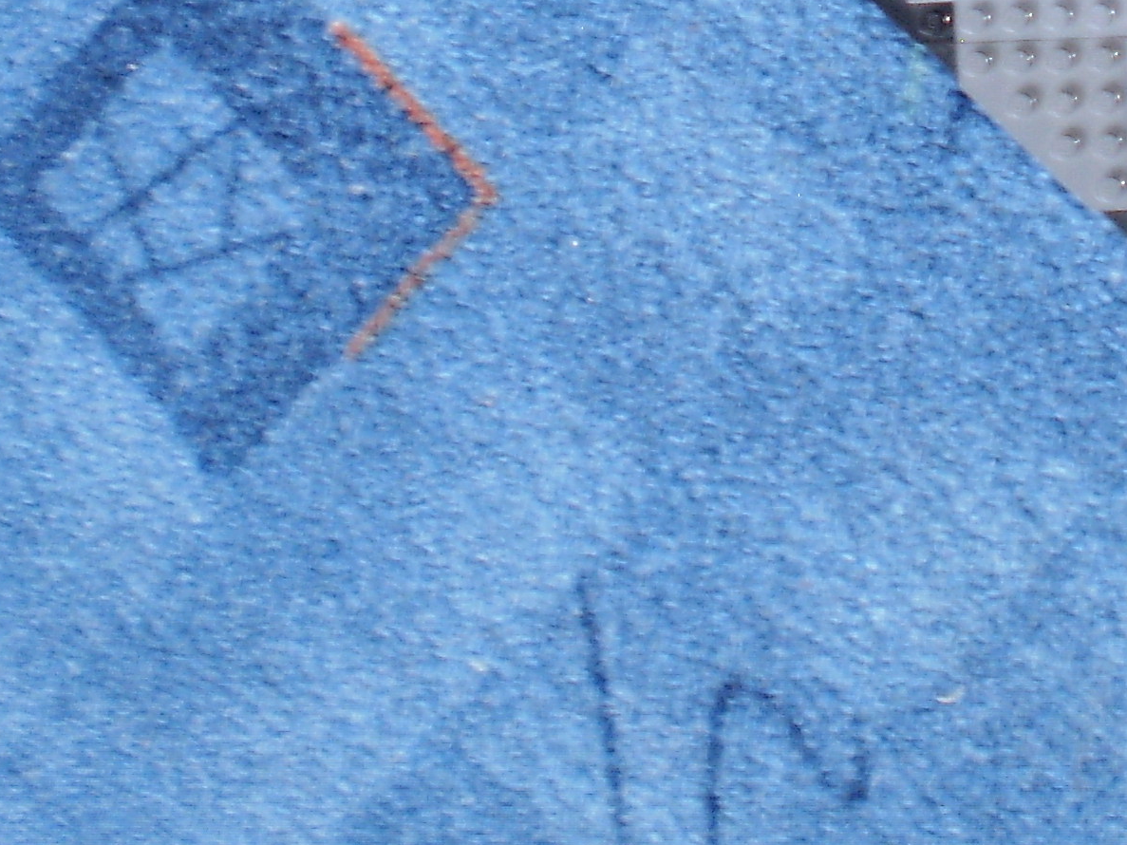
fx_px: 3223
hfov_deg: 19.4
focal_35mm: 99
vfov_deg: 14.3
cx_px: 1068
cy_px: -245
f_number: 3.1
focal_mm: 6.3
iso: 125
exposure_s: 1/30
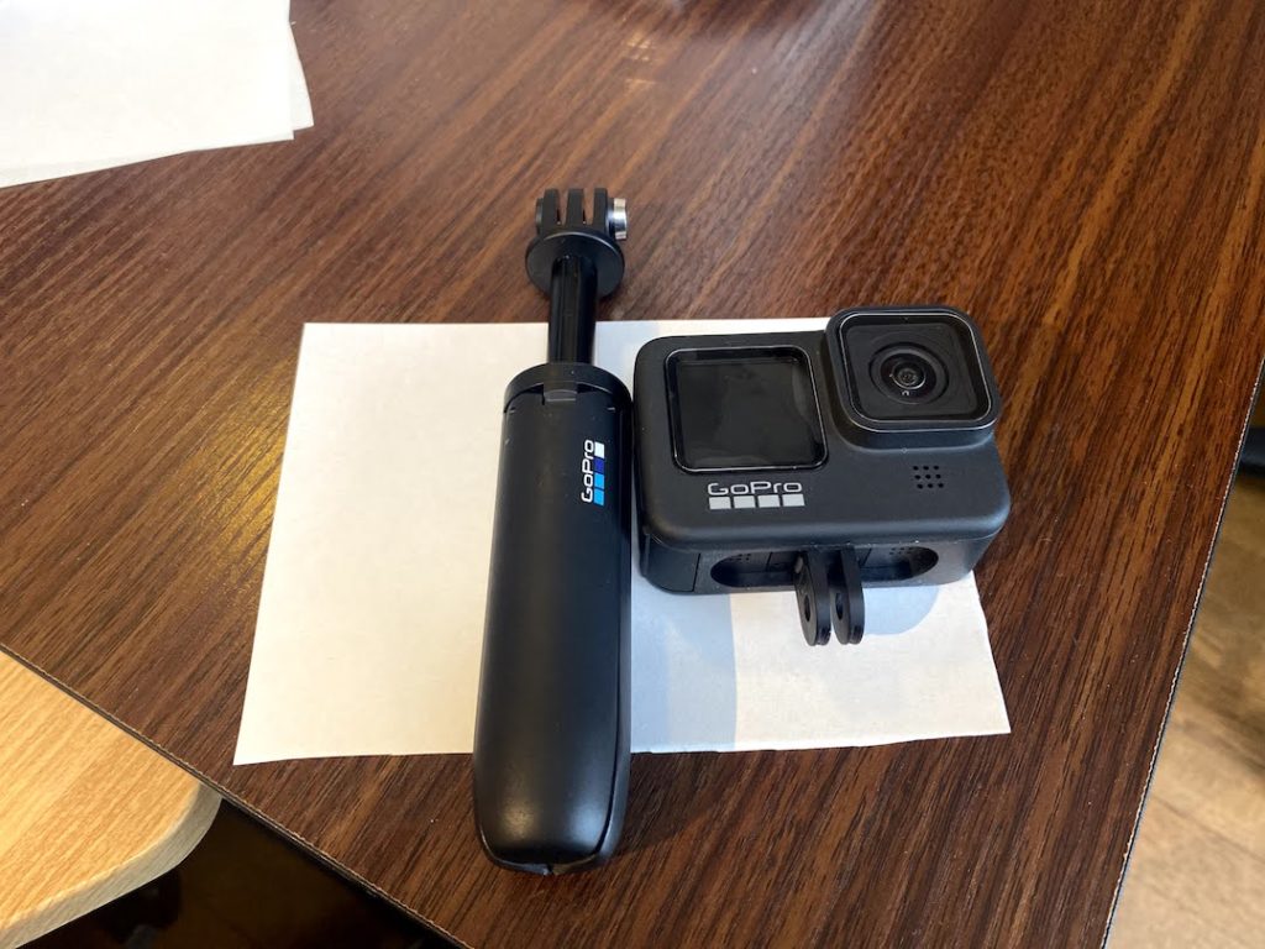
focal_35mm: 26
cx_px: 632
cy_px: 474
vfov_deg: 53.1
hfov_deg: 67.3
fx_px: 950
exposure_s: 1/50
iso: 200
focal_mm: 4.25
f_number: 1.8
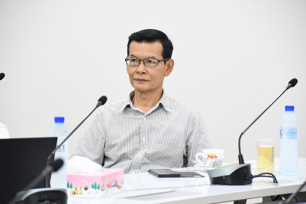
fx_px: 1725
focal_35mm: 203
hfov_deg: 10.1
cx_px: 153
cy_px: 102
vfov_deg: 6.8
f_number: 6
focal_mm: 135
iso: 1600
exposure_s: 1/25
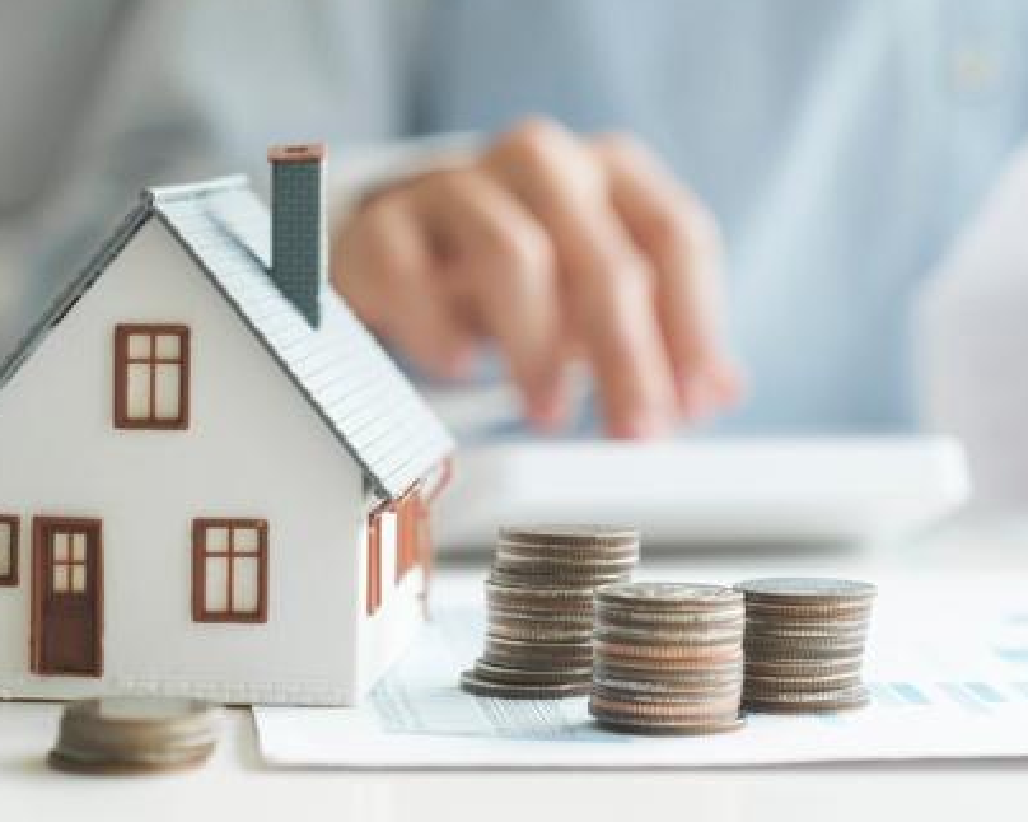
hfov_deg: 14.3
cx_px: 629
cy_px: 238
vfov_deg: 11.4
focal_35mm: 135
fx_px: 4106
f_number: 2.8
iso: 160
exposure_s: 1/125
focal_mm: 55
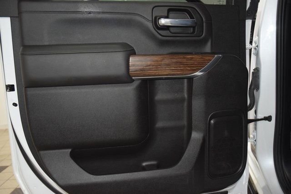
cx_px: 146
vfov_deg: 40.0
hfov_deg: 57.2
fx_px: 267
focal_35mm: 33
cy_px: 97
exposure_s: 1/125
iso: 2200
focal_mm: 22
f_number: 3.5
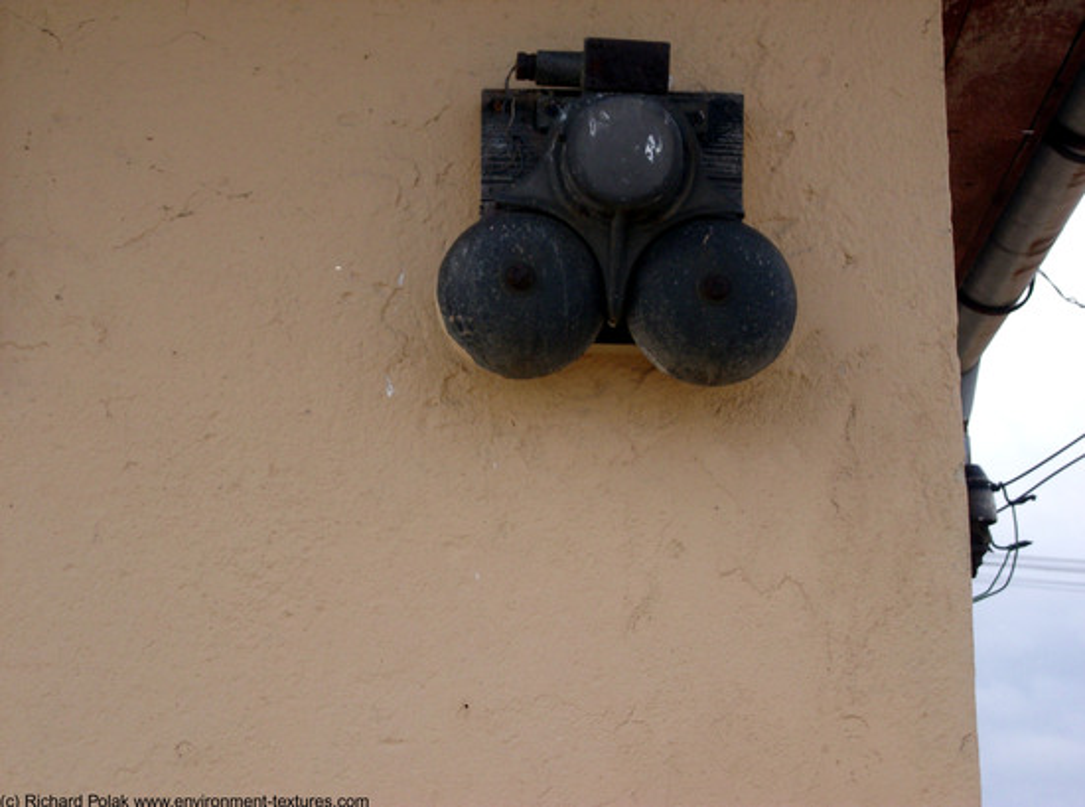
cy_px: 404
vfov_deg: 13.2
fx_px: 3500
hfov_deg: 17.6
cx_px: 542
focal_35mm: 112
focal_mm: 22.8
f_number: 4.8
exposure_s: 1/320
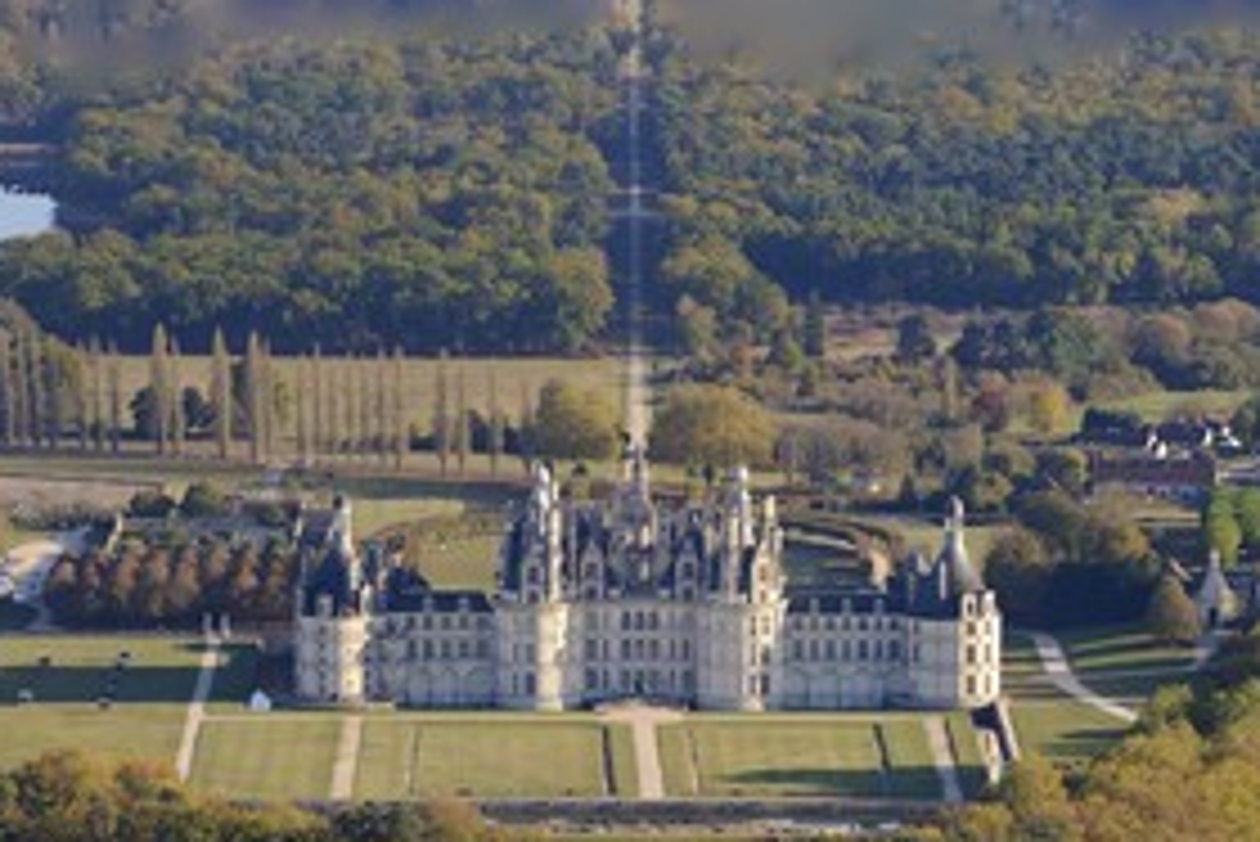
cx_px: 630
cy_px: 585
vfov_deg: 4.6
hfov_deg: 6.9
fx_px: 10505
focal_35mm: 300
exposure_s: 1/800
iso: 400
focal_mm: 200
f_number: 6.3
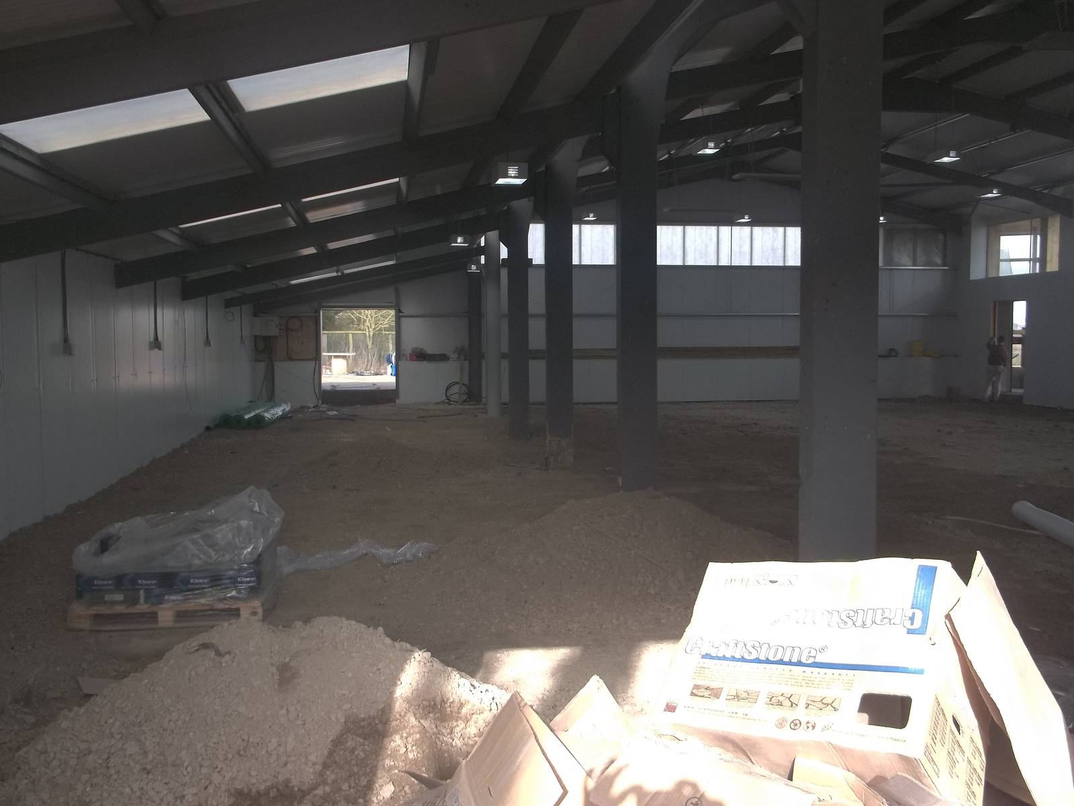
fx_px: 1024
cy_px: 403
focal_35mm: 33
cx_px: 537
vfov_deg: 42.9
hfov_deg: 55.4
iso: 80
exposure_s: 1/160
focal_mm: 5.9
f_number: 3.3
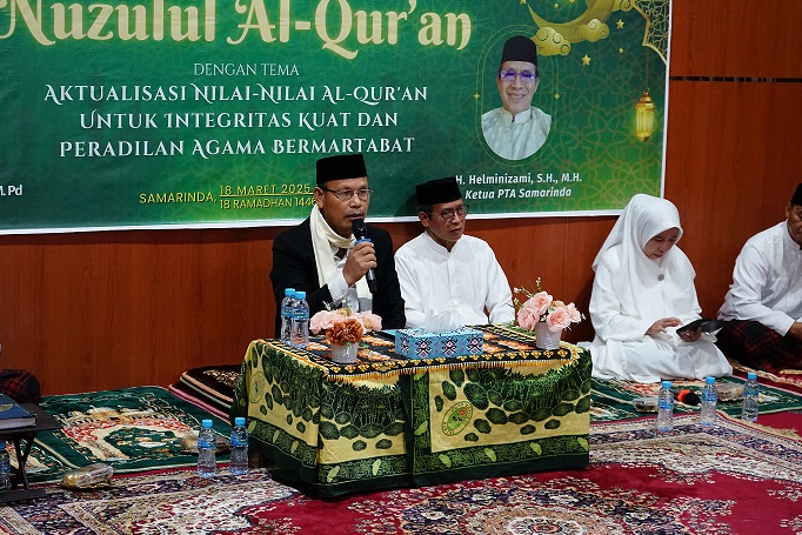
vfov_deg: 17.7
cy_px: 254
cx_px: 380
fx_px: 1716
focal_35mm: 77
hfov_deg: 26.3
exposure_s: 1/40
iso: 3200
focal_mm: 70
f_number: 5.6
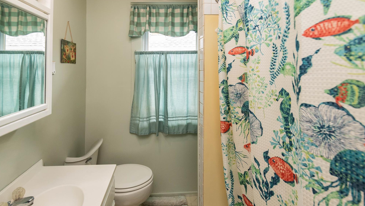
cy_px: 108
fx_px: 155
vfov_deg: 67.0
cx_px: 181
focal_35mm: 16
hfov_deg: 99.4
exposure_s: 1/60
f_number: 5.6
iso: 900
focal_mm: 10
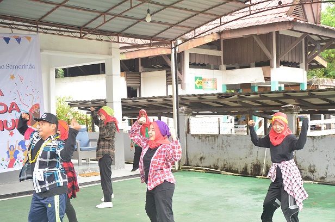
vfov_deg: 22.5
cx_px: 168
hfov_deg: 33.5
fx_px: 557
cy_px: 111
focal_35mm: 60
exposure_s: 1/200
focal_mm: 40
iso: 1600
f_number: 4.5
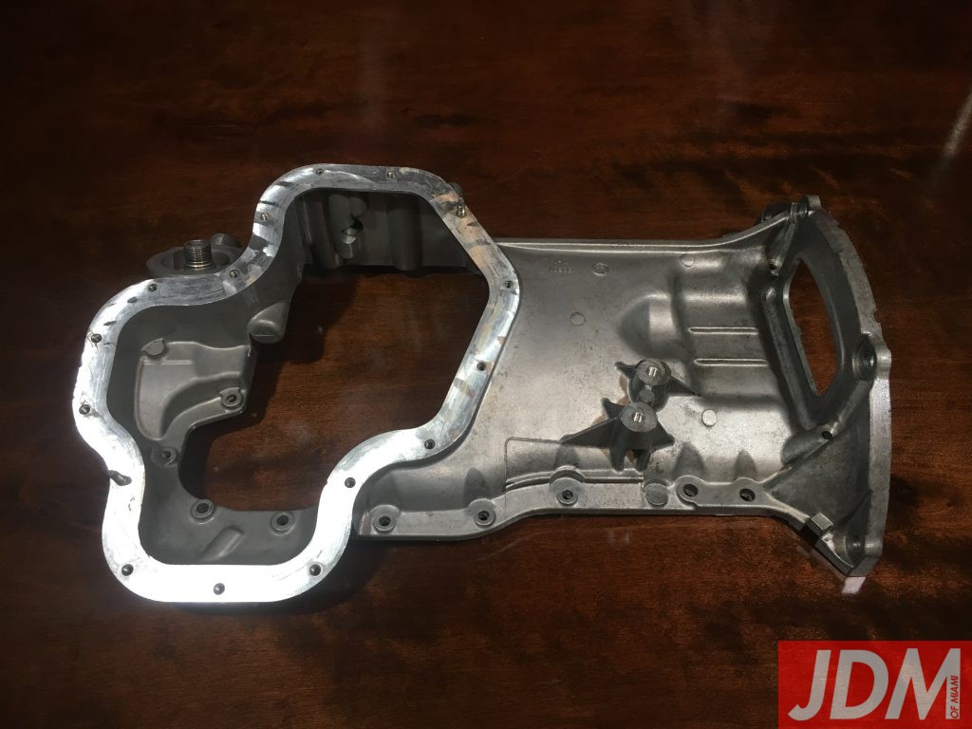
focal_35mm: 29
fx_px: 814
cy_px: 364
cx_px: 486
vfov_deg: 48.2
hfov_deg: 61.7
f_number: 2.2
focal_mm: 4.15
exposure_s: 1/30
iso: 80
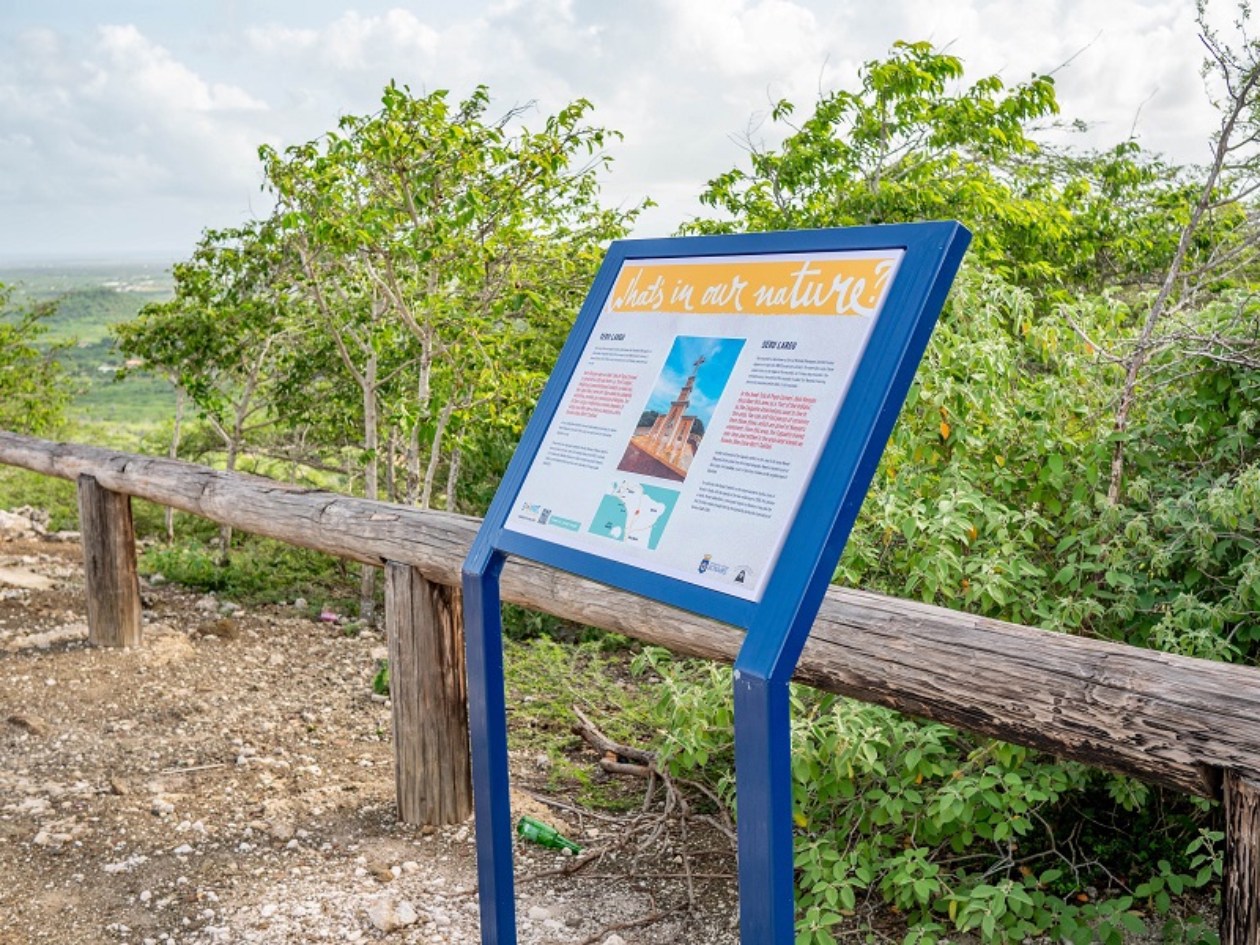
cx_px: 630
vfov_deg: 36.0
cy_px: 472
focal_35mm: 40
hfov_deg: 46.8
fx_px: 1456
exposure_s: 1/640
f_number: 4
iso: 200
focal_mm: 20
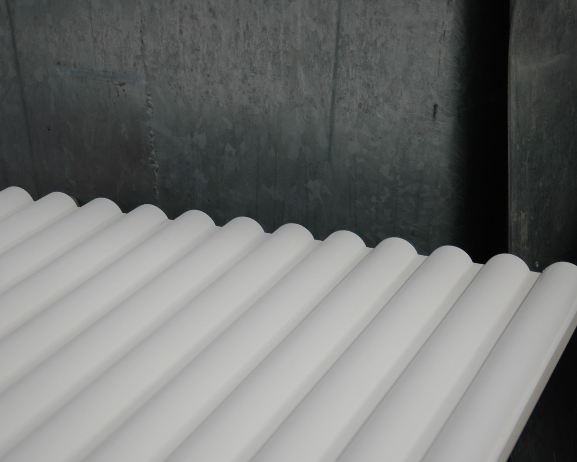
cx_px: 272
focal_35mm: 82
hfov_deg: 23.3
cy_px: 230
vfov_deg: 18.7
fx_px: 1400
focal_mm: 48
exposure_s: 1/40
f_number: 4.2
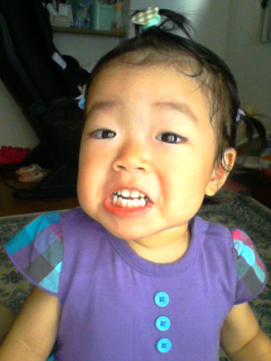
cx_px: 136
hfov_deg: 48.2
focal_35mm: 29
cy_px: 180
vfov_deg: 61.7
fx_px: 303
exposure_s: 1/167
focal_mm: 1.5
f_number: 2.8
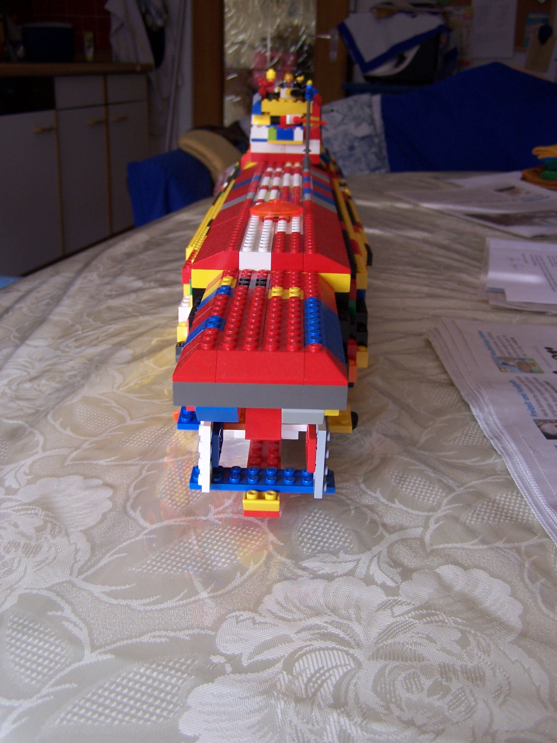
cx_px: 278
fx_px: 815
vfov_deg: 49.0
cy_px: 372
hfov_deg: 37.7
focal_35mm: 38
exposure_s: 1/30
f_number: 2.8
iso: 100
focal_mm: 6.3
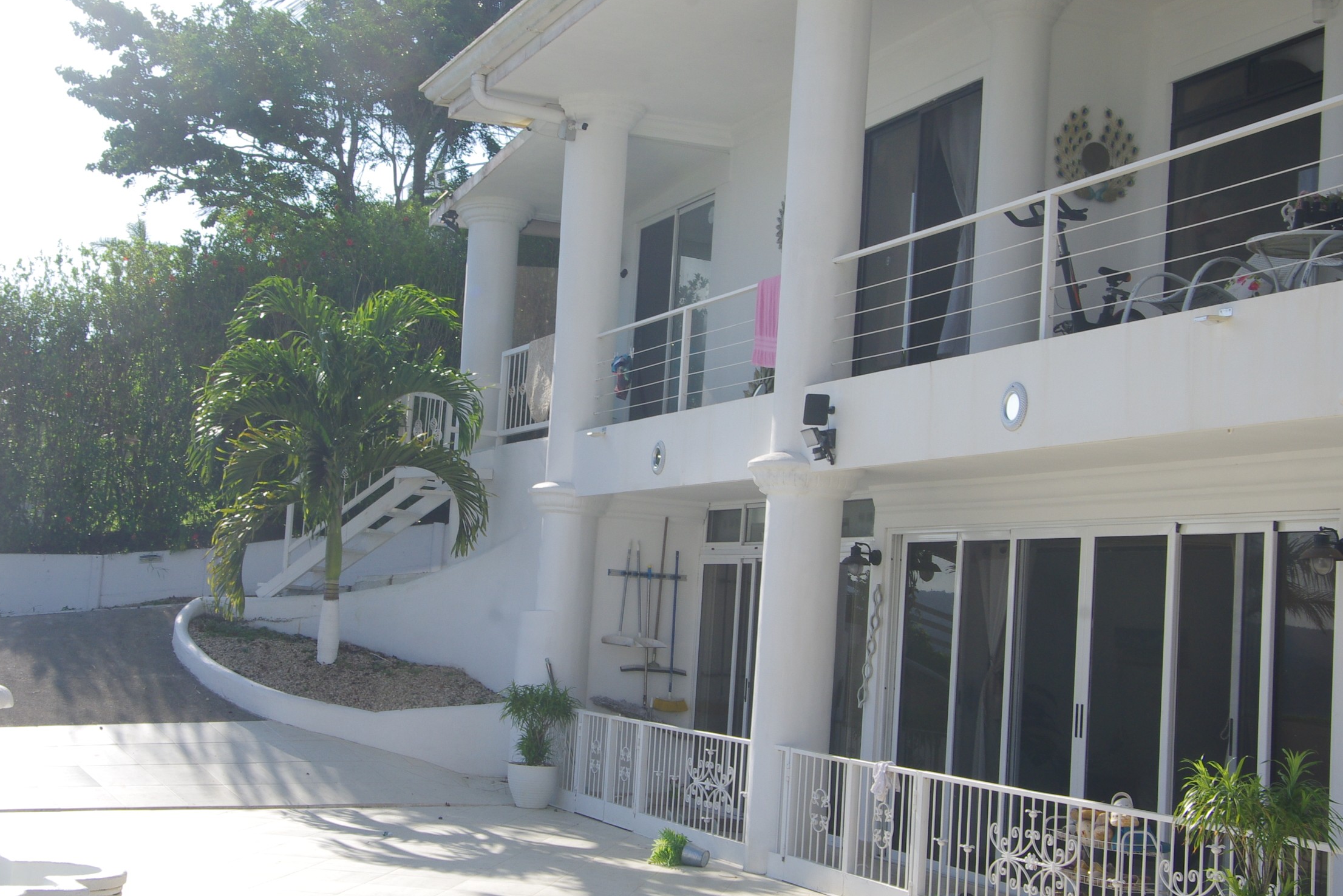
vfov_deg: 27.0
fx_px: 1865
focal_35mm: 50
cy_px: 429
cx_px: 607
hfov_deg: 39.6
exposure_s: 1/160
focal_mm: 24
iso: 200
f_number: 13
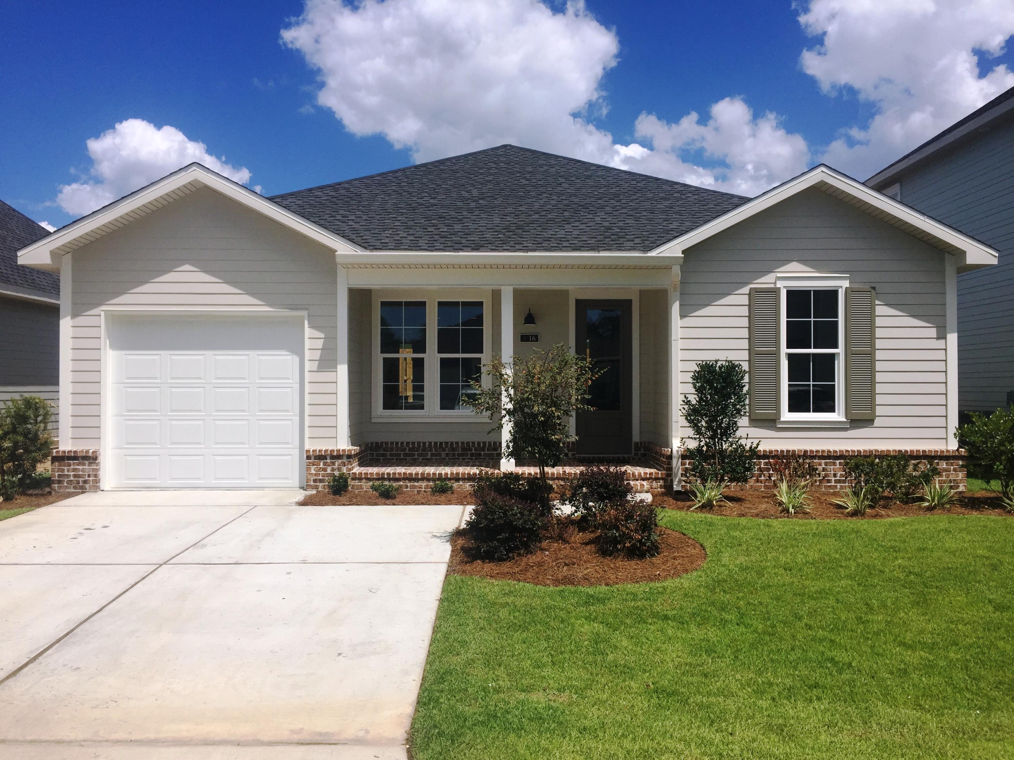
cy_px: 380
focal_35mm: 29
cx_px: 507
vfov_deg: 48.2
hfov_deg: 61.7
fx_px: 849
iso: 32
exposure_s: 1/3968
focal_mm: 4.15
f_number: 2.2
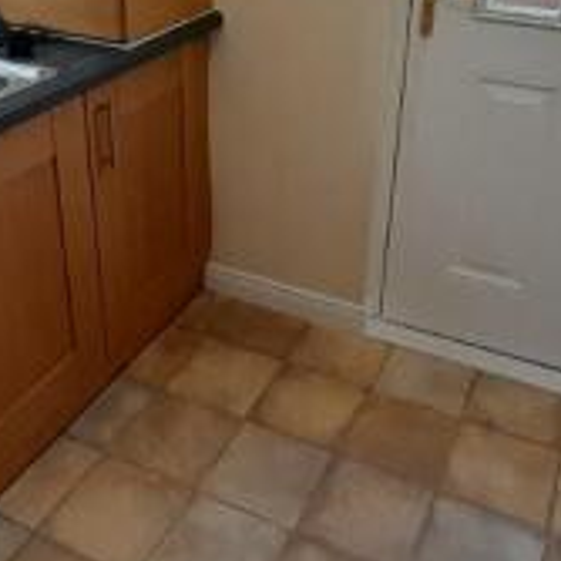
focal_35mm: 40
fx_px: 733
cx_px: 284
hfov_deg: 41.9
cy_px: 149
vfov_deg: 40.8
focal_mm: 1.13
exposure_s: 1/50
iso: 125
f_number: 2.2
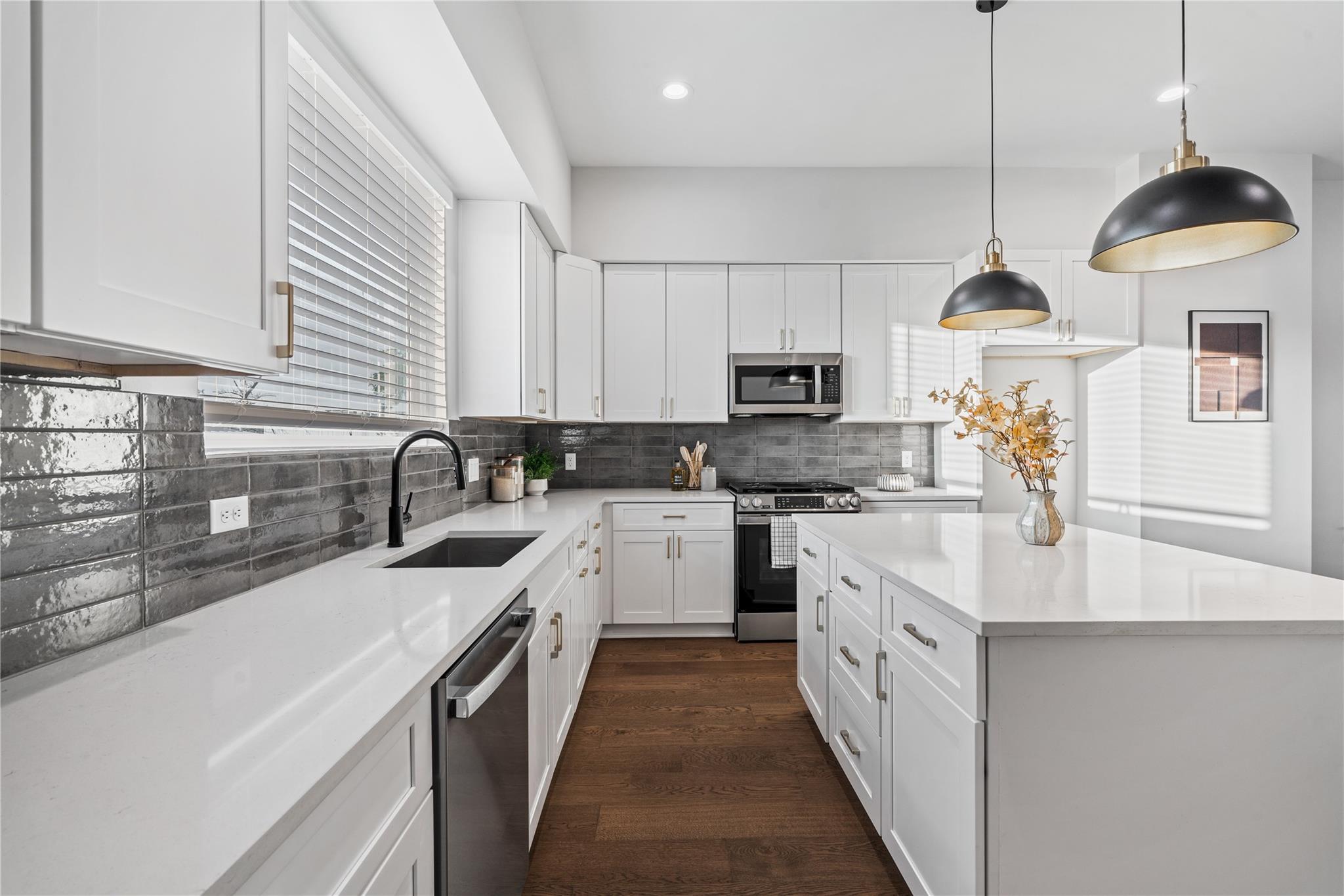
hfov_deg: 96.7
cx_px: 672
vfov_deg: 73.7
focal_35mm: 16
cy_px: 448
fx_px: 597
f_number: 9
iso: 200
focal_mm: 16
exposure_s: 1/2.5
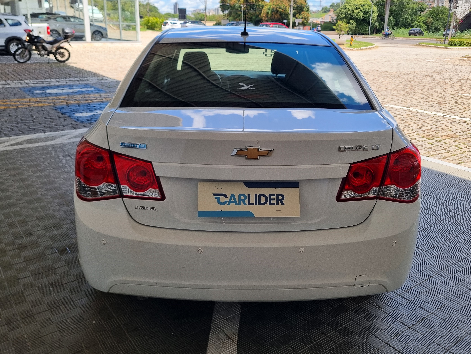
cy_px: 152
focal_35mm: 31
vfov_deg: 45.3
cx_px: 236
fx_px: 422
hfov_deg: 58.4
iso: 50
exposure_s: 1/1224
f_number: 1.8
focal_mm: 5.4
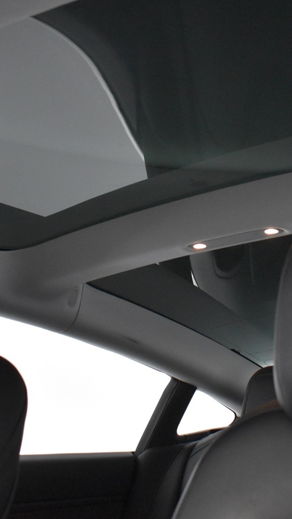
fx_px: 743
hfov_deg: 22.0
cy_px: 244
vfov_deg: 38.5
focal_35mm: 54
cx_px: 219
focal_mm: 18
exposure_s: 1/60
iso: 3200
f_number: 3.5
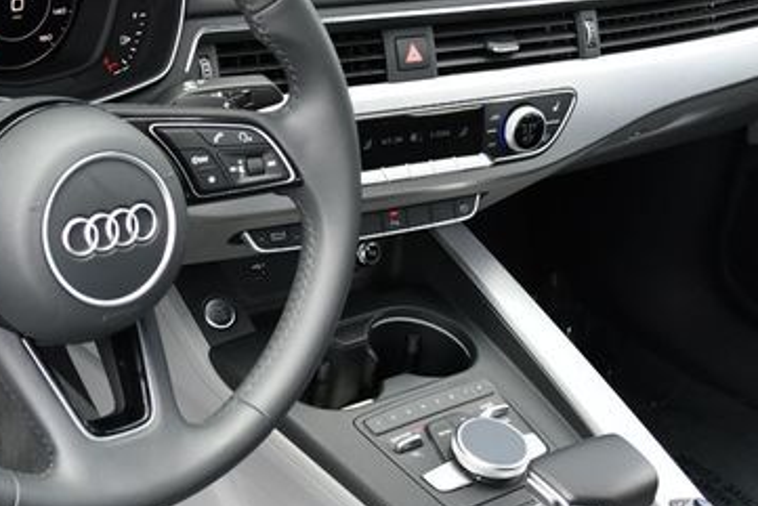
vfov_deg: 17.5
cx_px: 136
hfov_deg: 25.5
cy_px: 210
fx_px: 1643
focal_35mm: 78
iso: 400
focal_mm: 22
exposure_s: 1/250
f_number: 4.5
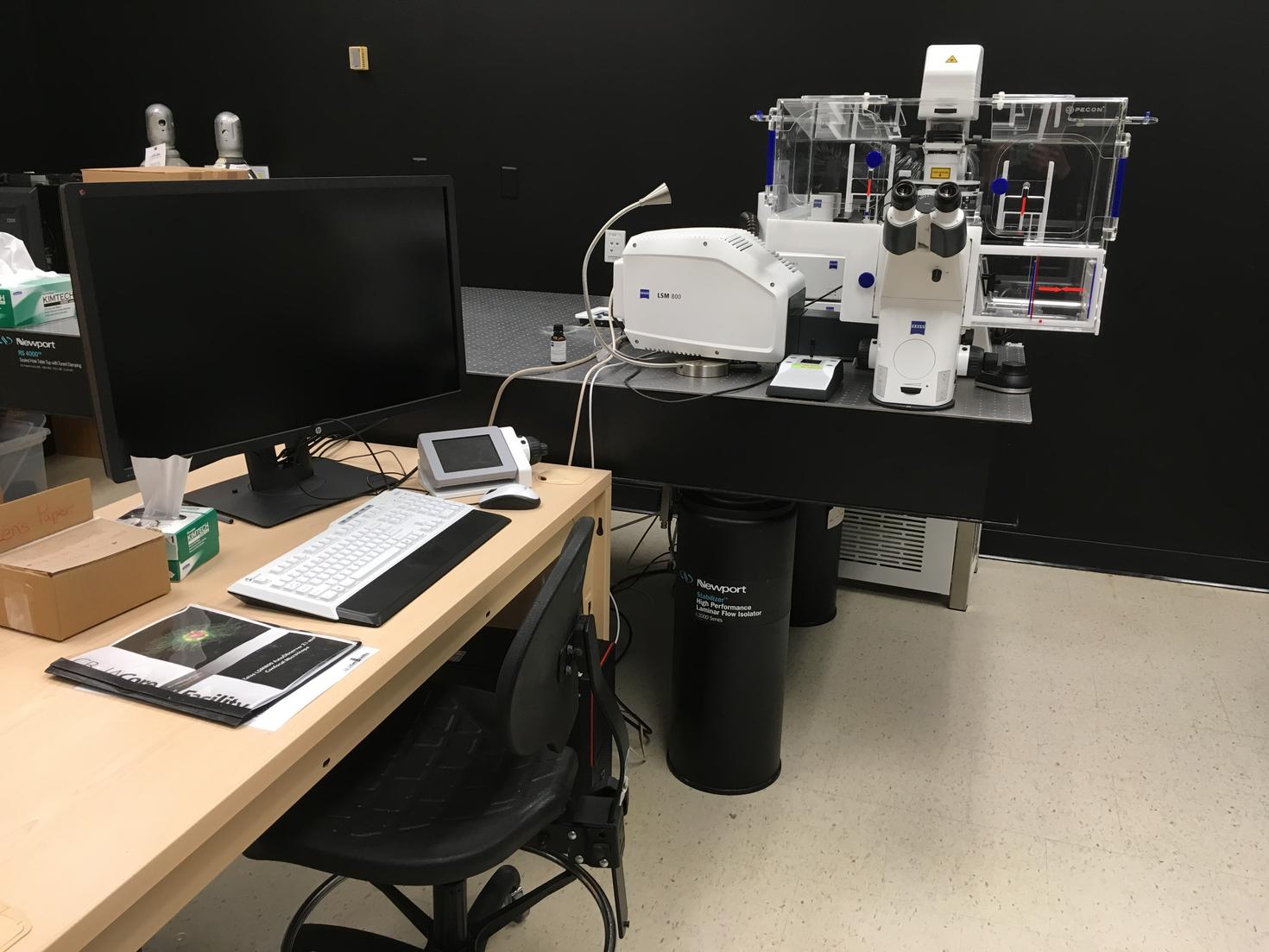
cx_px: 634
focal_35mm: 29
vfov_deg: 48.2
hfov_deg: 61.7
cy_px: 476
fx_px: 1063
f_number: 2.2
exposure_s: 1/30
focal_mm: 4.15
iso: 80
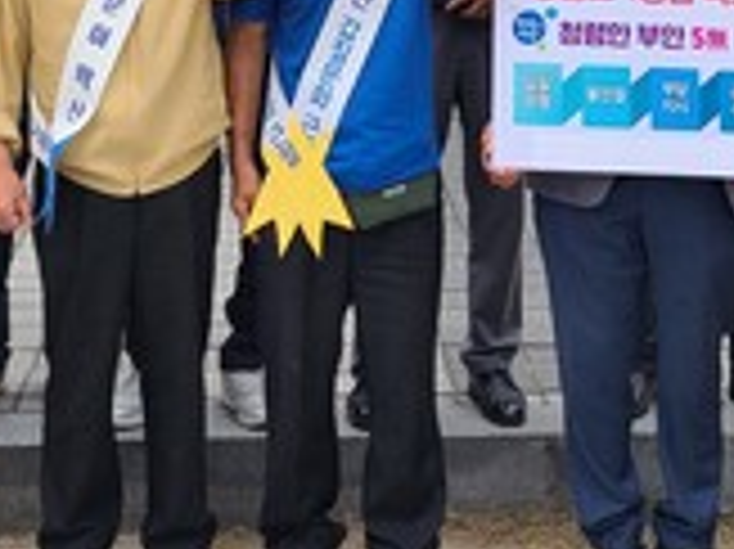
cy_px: -302
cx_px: 351
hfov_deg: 20.5
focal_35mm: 96
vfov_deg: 14.3
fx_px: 2034
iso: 40
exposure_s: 1/427
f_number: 1.8
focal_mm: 5.4
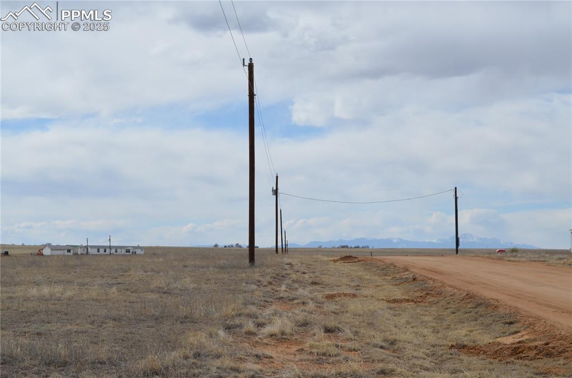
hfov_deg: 27.1
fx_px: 1189
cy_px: 189
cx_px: 286
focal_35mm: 75
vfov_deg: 18.1
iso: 100
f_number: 10
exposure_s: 1/400
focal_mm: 50
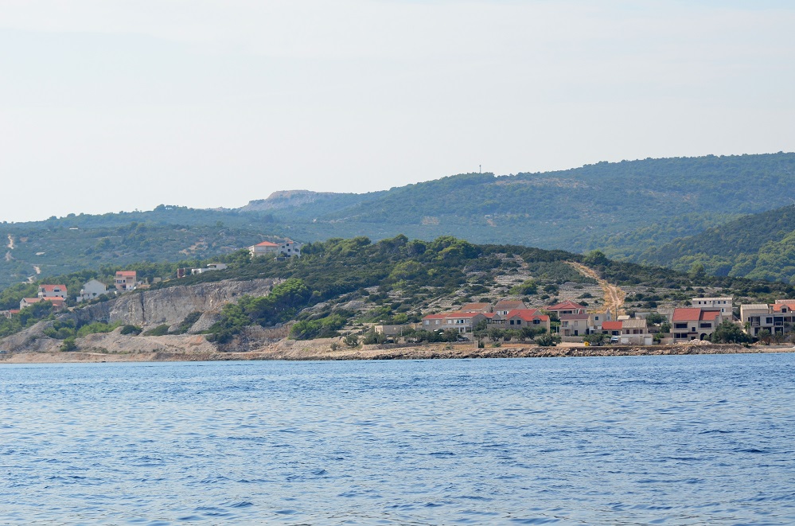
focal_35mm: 105
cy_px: 263
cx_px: 398
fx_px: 2313
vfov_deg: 13.0
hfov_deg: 19.5
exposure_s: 1/2500
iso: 400
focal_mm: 70
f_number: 5.6
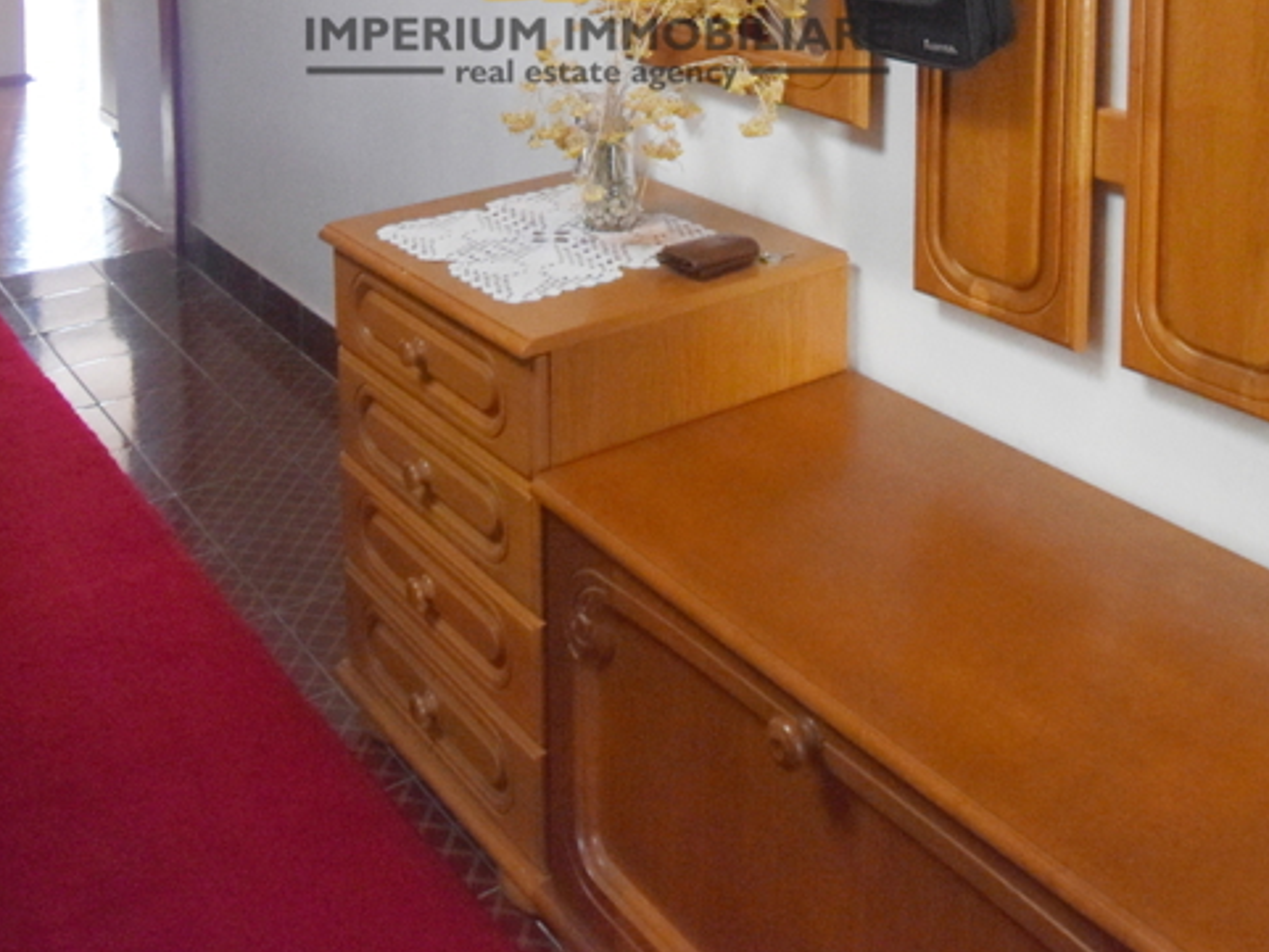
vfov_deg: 34.4
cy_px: -87
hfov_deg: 51.3
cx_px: 599
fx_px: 1320
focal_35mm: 36
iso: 1250
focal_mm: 10
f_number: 4.5
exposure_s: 1/125
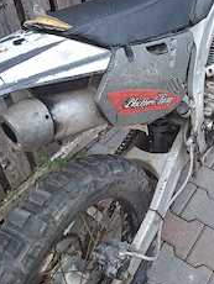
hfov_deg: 35.4
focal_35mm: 40
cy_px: 102
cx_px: 155
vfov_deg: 46.2
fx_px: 329
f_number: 1.8
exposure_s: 1/100
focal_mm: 5.54
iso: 100
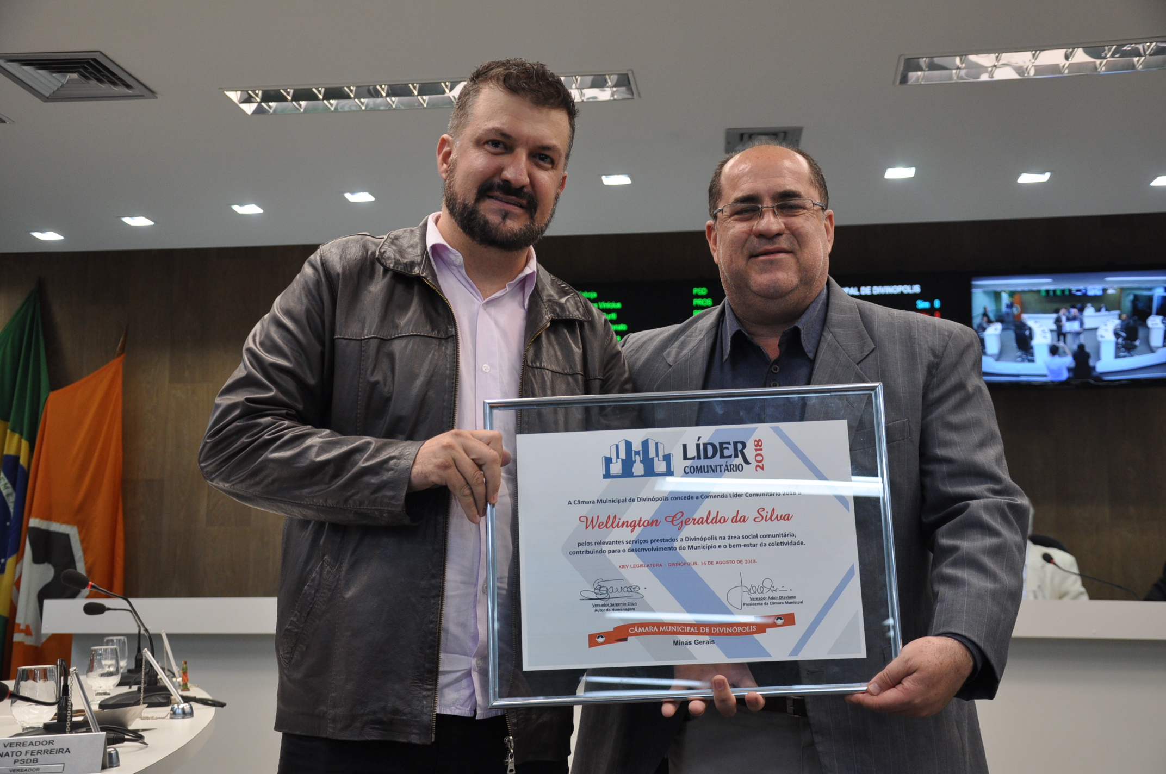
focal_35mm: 48
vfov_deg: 28.0
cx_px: 583
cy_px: 387
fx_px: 1553
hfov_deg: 41.2
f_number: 4.2
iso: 640
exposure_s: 1/80
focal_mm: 32
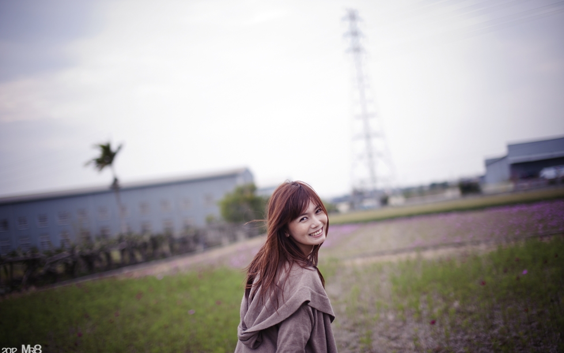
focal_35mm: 52
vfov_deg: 24.9
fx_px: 799
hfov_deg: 38.9
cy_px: 165
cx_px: 286
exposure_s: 1/2500
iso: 200
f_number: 1.4
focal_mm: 50
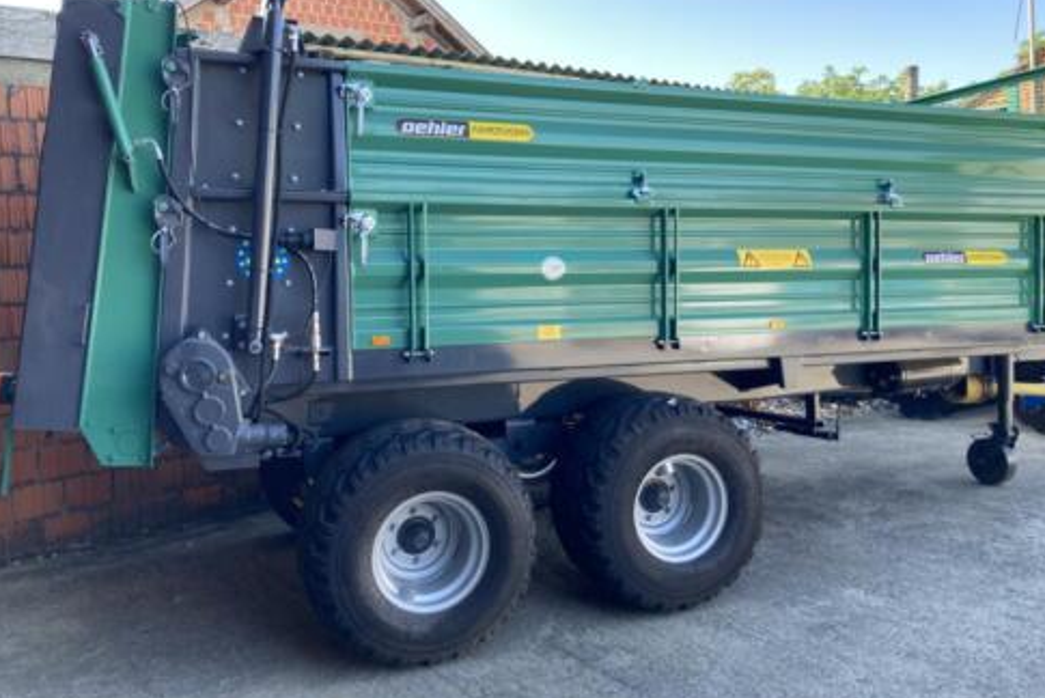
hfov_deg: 61.9
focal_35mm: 30
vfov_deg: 43.6
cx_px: 532
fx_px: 871
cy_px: 305
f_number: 1.8
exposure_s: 1/149
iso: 20
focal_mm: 3.99
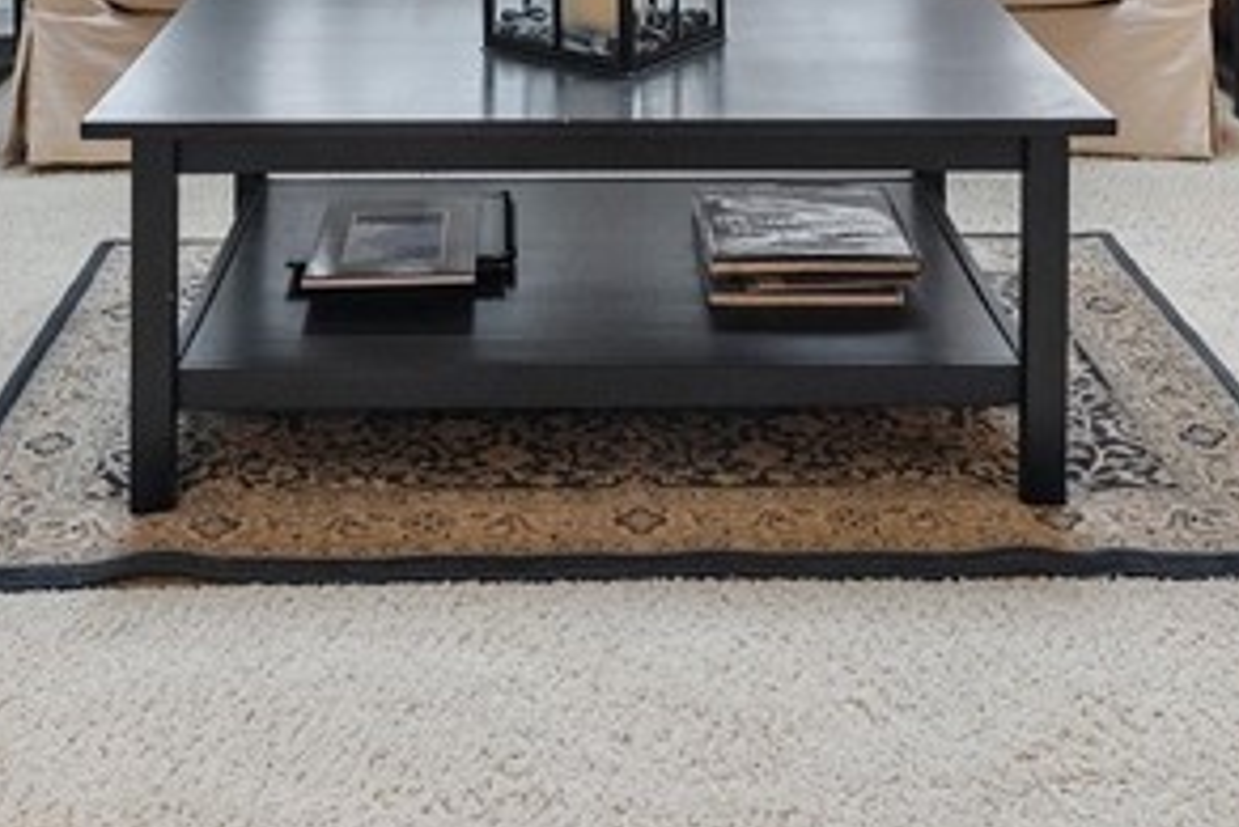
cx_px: 620
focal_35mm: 52
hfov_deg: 38.2
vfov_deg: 21.3
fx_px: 1790
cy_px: -460
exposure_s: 1/3
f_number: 8
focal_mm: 14
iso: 400
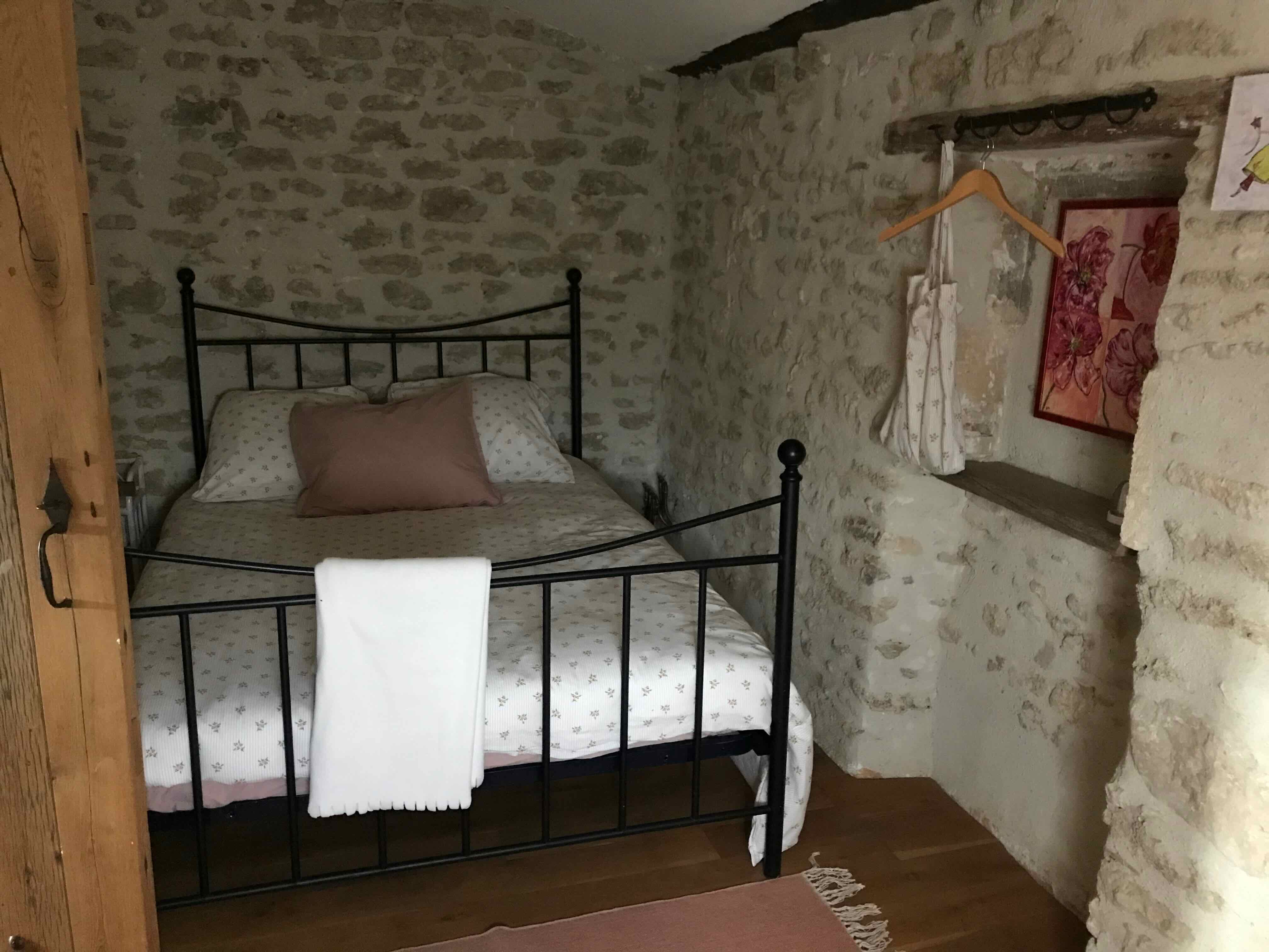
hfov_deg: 63.4
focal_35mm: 28
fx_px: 1026
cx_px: 634
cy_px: 476
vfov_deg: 49.7
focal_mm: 3.99
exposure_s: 1/5
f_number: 1.8
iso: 100
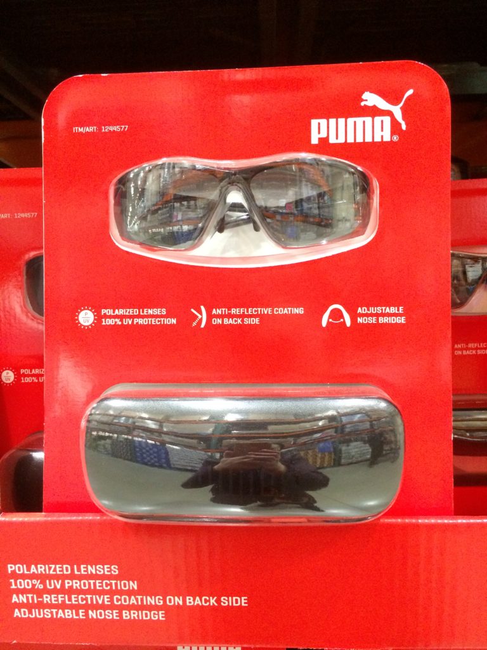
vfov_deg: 61.7
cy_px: 325
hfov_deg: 48.2
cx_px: 244
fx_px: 544
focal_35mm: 29
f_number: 2.2
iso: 320
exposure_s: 1/25
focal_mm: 4.15
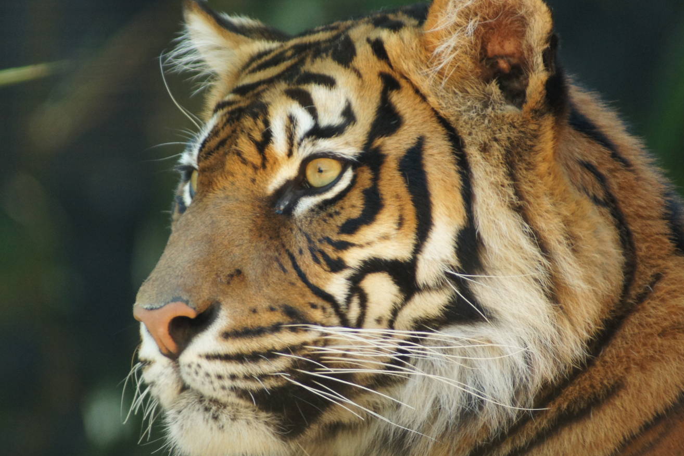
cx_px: 333
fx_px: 10408
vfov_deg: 2.5
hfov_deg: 3.8
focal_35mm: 548
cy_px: 238
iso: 800
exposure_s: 1/160
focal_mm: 300
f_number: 5.6
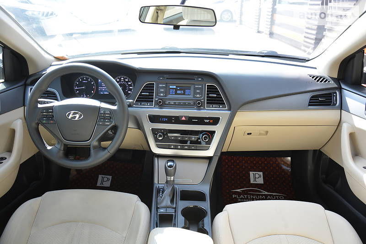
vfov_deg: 47.9
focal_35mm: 27
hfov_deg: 67.4
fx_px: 274
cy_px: 122
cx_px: 183
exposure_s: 1/60
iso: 400
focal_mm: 18
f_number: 4
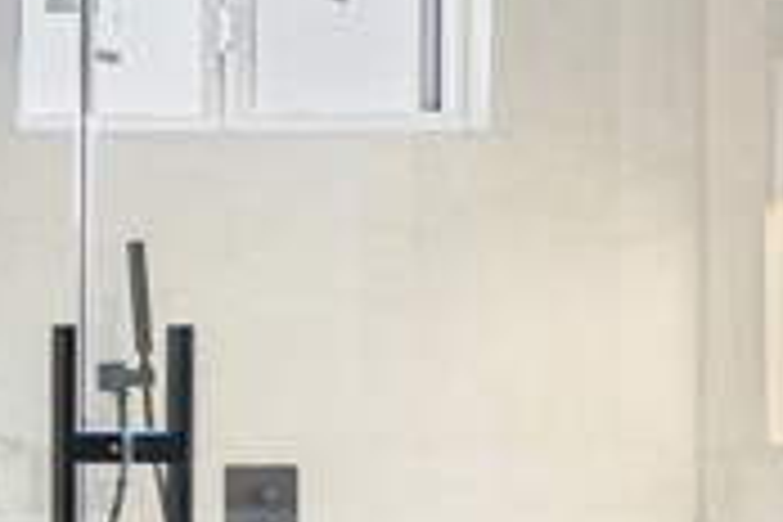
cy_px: 349
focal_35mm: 59
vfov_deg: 22.9
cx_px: -459
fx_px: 1283
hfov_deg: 24.4
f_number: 8
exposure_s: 1/2
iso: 100
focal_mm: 16
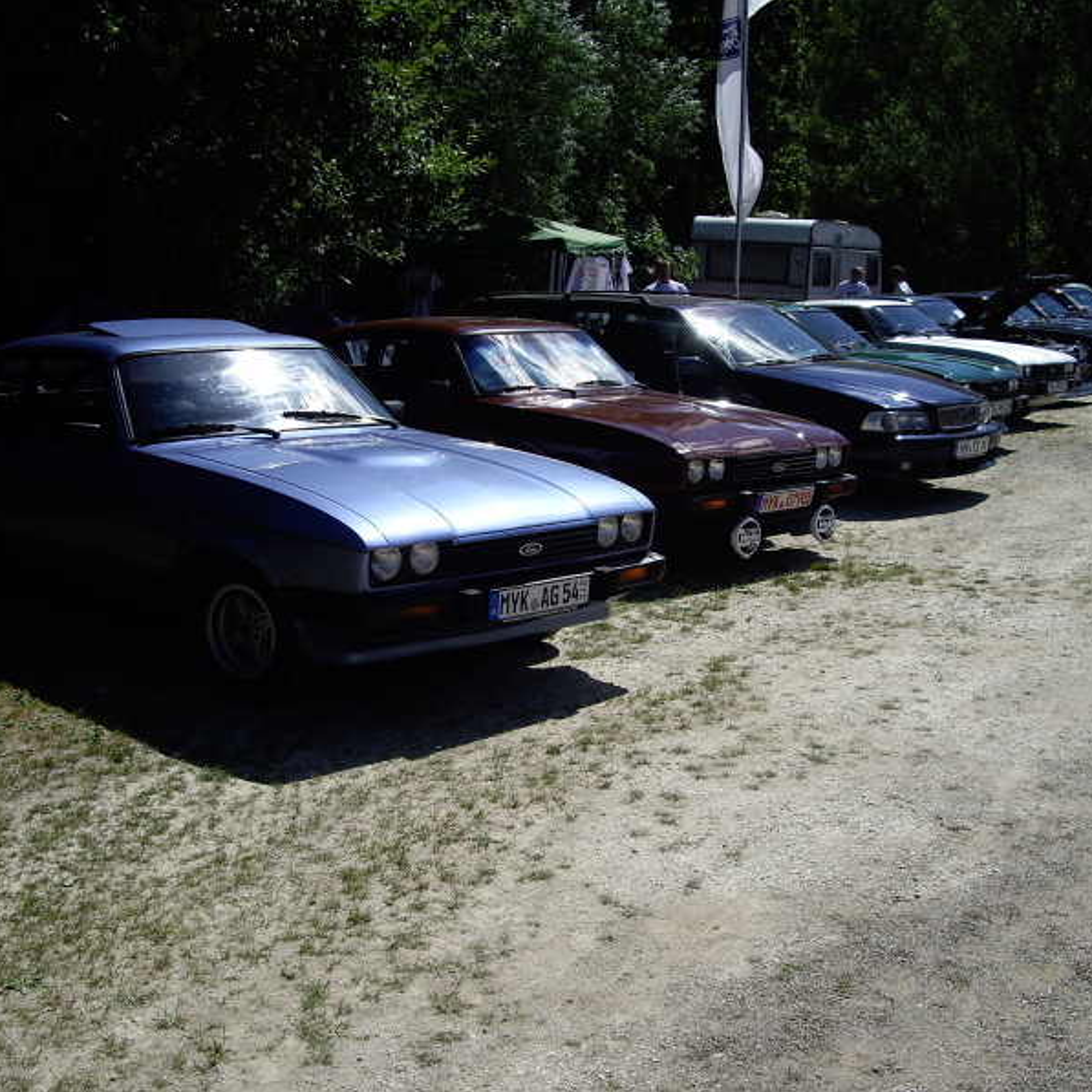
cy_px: 547
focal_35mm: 45
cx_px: 547
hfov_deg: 37.6
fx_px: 1606
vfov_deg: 37.6
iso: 50
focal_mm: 7.9
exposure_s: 1/500
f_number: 5.6
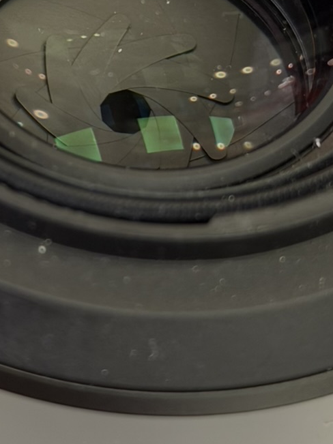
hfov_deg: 9.8
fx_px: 1937
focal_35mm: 151
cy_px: 99
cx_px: 127
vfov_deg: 13.0
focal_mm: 6.76
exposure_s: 1/50
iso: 80
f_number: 1.78
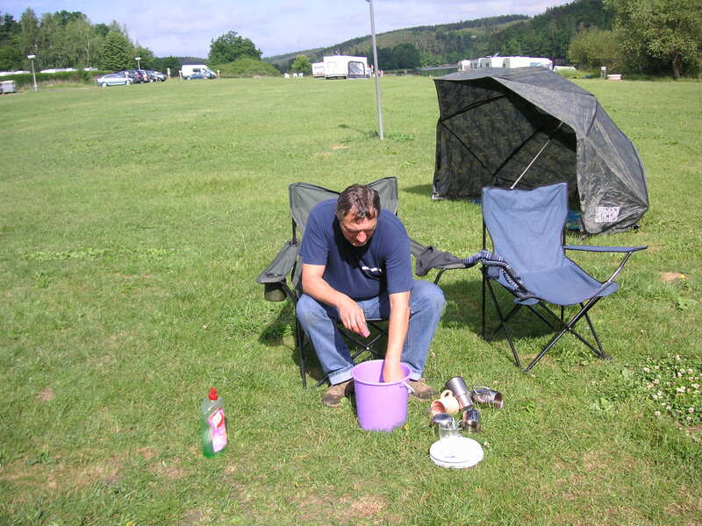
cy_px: 263
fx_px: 750
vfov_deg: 38.7
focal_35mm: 37
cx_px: 351
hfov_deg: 50.1
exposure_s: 1/750
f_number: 2.8
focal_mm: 6.1
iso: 50
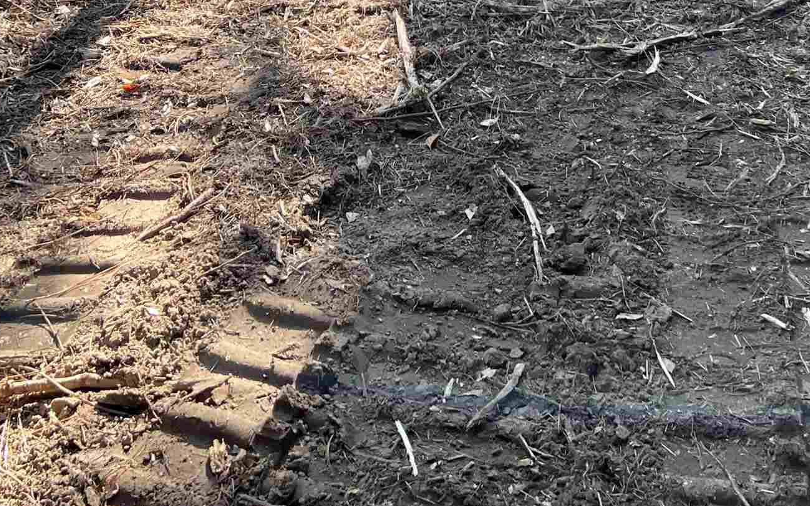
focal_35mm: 65
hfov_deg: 31.5
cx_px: 478
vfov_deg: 18.4
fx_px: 1435
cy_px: -182
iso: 40
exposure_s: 1/159
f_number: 1.5
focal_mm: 5.7
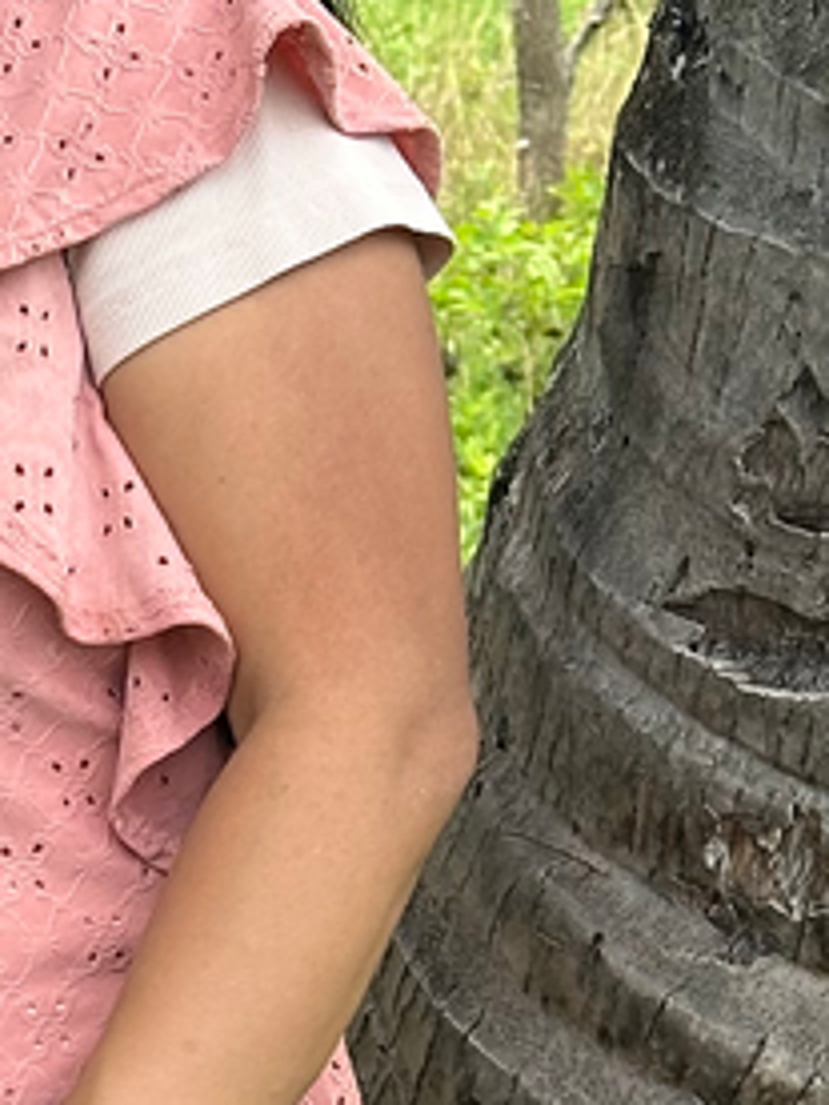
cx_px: -625
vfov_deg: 9.3
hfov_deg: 6.9
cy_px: 1321
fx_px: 6674
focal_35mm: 209
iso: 64
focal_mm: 6.86
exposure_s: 1/1289
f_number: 1.78
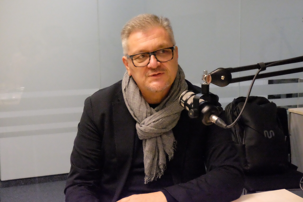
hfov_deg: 38.9
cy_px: 101
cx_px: 152
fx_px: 429
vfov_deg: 26.5
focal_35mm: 51
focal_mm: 34.3
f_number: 7.1
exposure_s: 1/400
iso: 25600
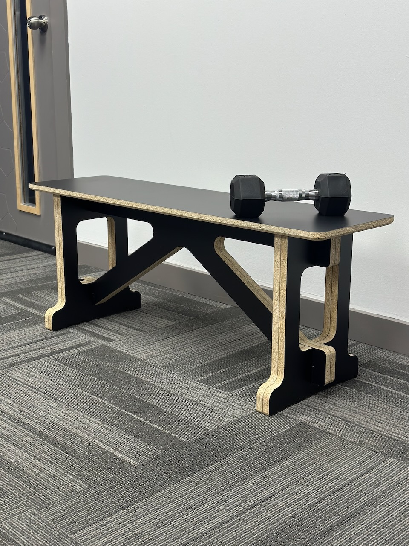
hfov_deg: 30.3
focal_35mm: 48
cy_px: 273
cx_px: 204
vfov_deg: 39.7
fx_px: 756
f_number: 1.78
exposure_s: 1/60
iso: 100
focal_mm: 6.86
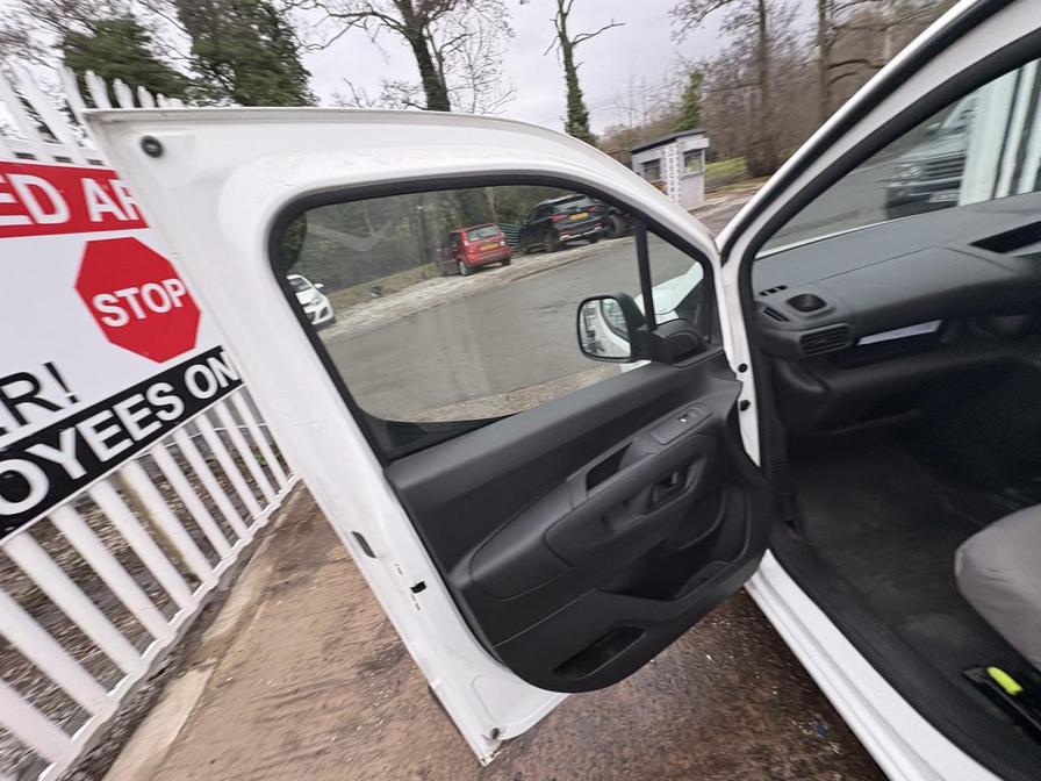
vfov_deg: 85.7
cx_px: 520
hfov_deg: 102.1
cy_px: 390
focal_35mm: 14
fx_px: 421
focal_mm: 2.22
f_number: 2.2
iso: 250
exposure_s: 1/74
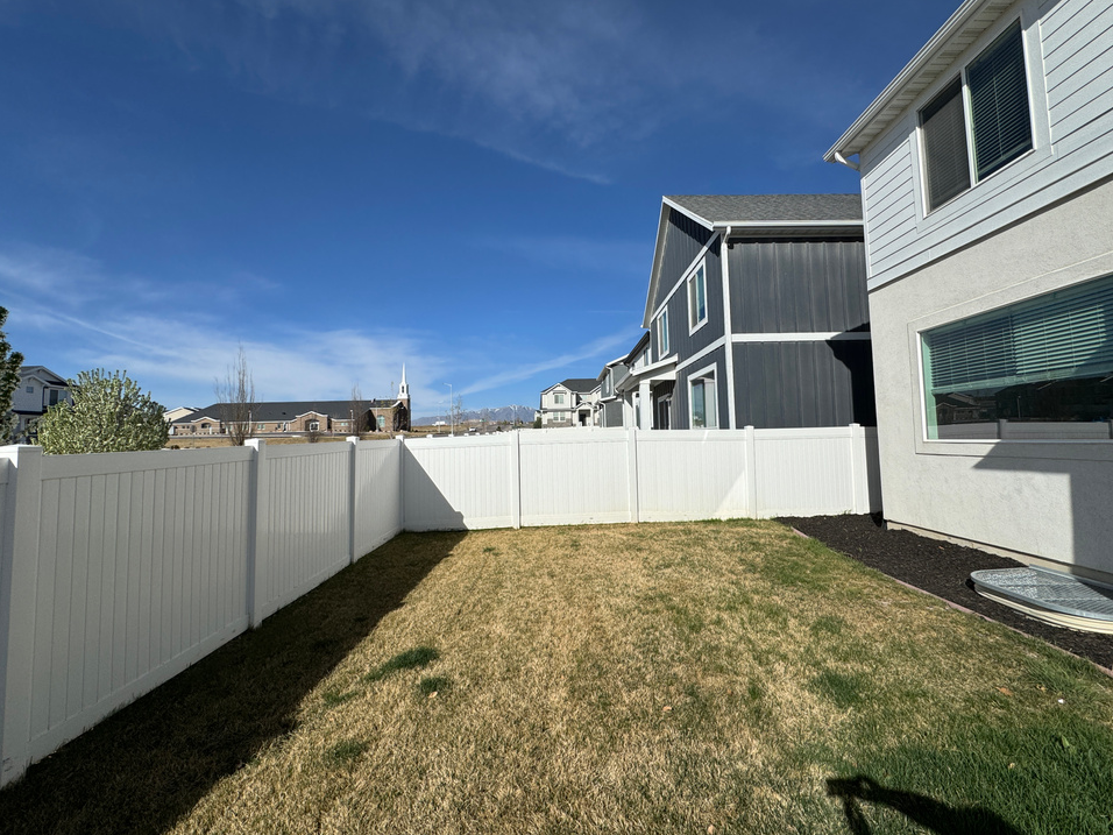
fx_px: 482
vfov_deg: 81.7
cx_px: 573
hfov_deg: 98.1
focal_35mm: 15
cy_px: 409
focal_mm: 2.22
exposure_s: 1/4630
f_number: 2.2
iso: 40
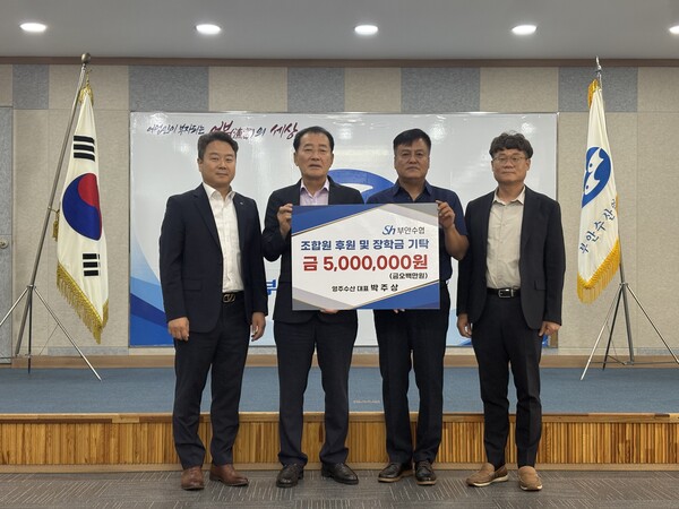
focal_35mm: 52
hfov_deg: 36.8
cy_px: 254
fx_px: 1020
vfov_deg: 28.0
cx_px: 340
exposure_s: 1/60
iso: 80
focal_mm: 5.96
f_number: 1.6
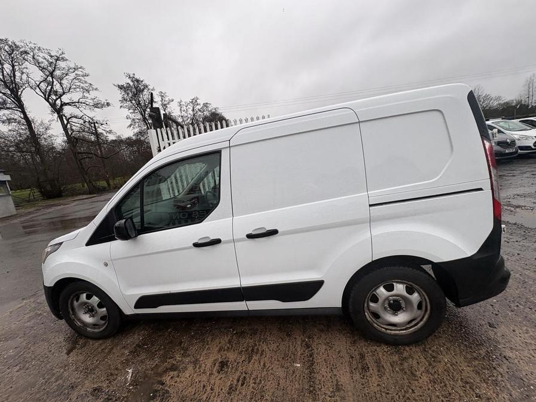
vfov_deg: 85.7
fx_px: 217
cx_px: 268
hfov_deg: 102.1
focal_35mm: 14
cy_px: 201
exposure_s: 1/99
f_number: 2.2
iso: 40
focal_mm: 2.22
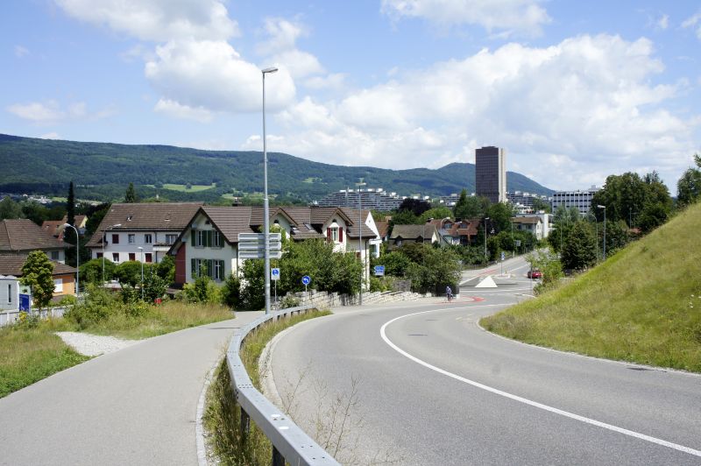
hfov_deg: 53.2
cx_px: 350
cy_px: 233
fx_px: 700
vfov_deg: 36.8
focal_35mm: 36
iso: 200
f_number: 11
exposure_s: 1/200
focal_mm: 24
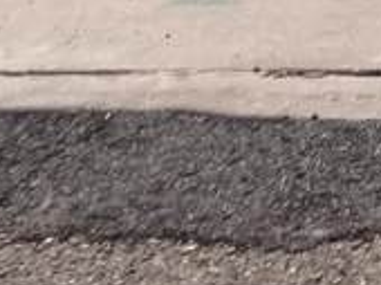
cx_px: 789
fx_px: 2319
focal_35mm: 211
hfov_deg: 8.8
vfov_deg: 6.2
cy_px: -725
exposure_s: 1/5348
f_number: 1.8
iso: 20
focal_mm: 3.99
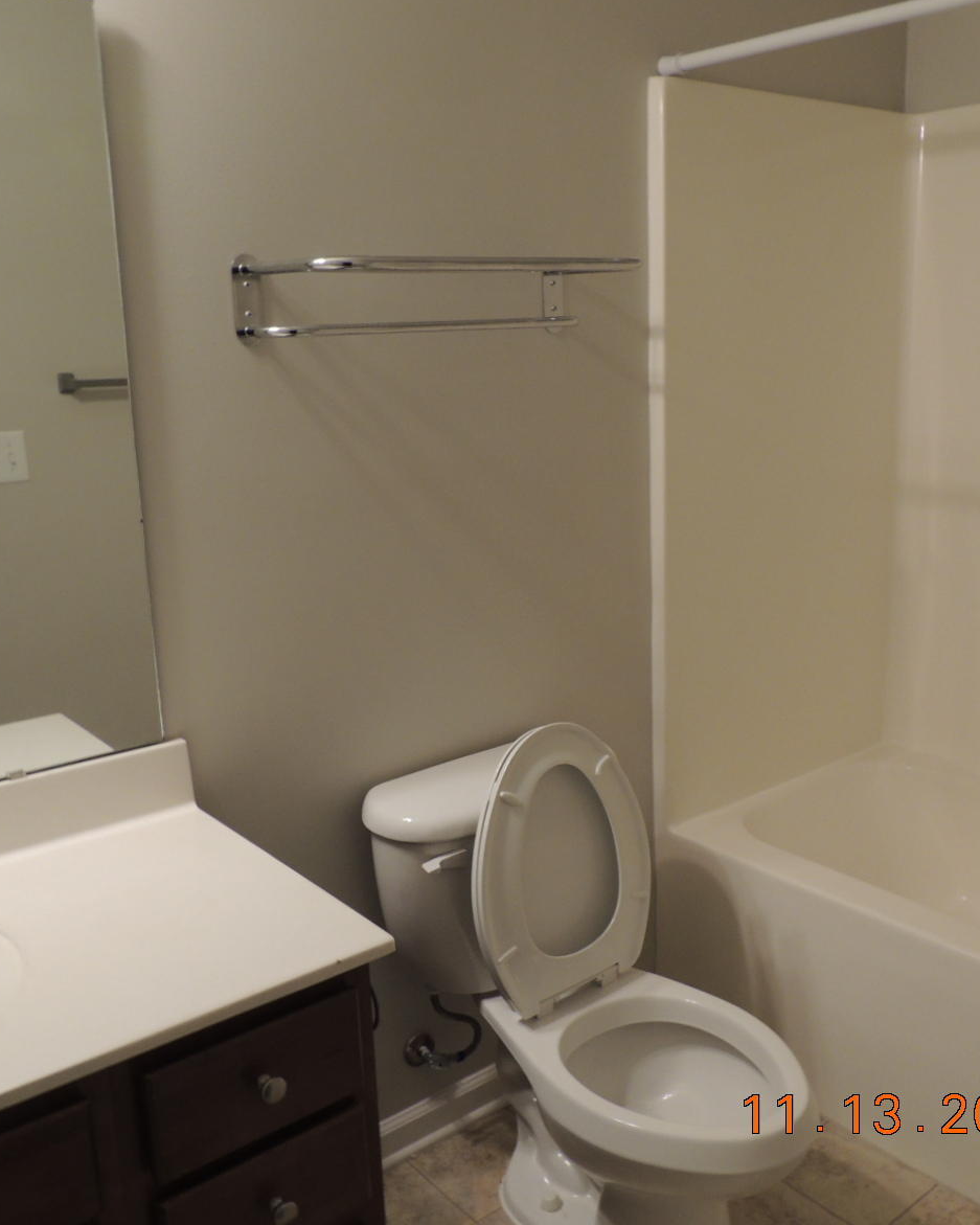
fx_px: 1160
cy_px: 622
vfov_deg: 55.7
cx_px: 520
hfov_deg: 45.8
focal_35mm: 32
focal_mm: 4.3
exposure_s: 1/30
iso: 200
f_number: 3
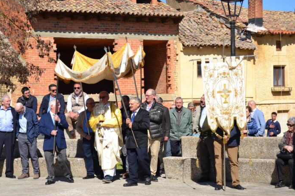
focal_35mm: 87
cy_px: 98
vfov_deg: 15.7
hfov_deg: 23.4
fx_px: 713
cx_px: 135
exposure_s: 1/320
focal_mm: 52
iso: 100
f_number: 9
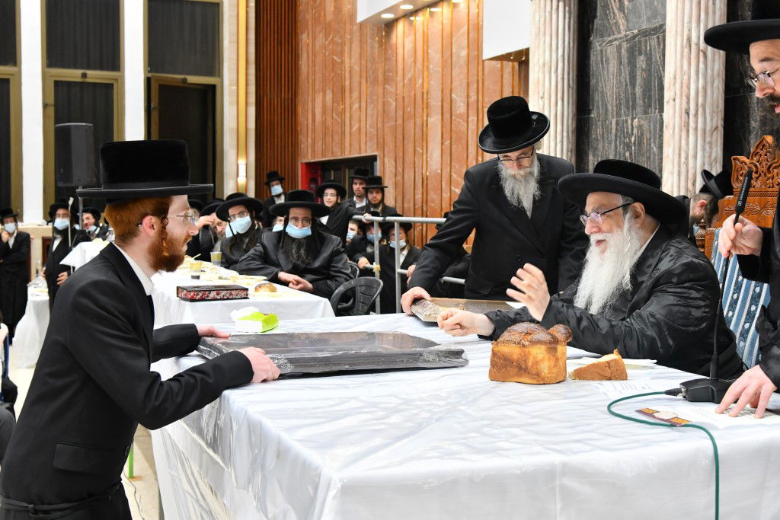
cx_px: 390
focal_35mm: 46
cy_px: 260
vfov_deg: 29.3
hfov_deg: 42.7
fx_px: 997
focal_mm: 46
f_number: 5.6
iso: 1600
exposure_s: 1/100
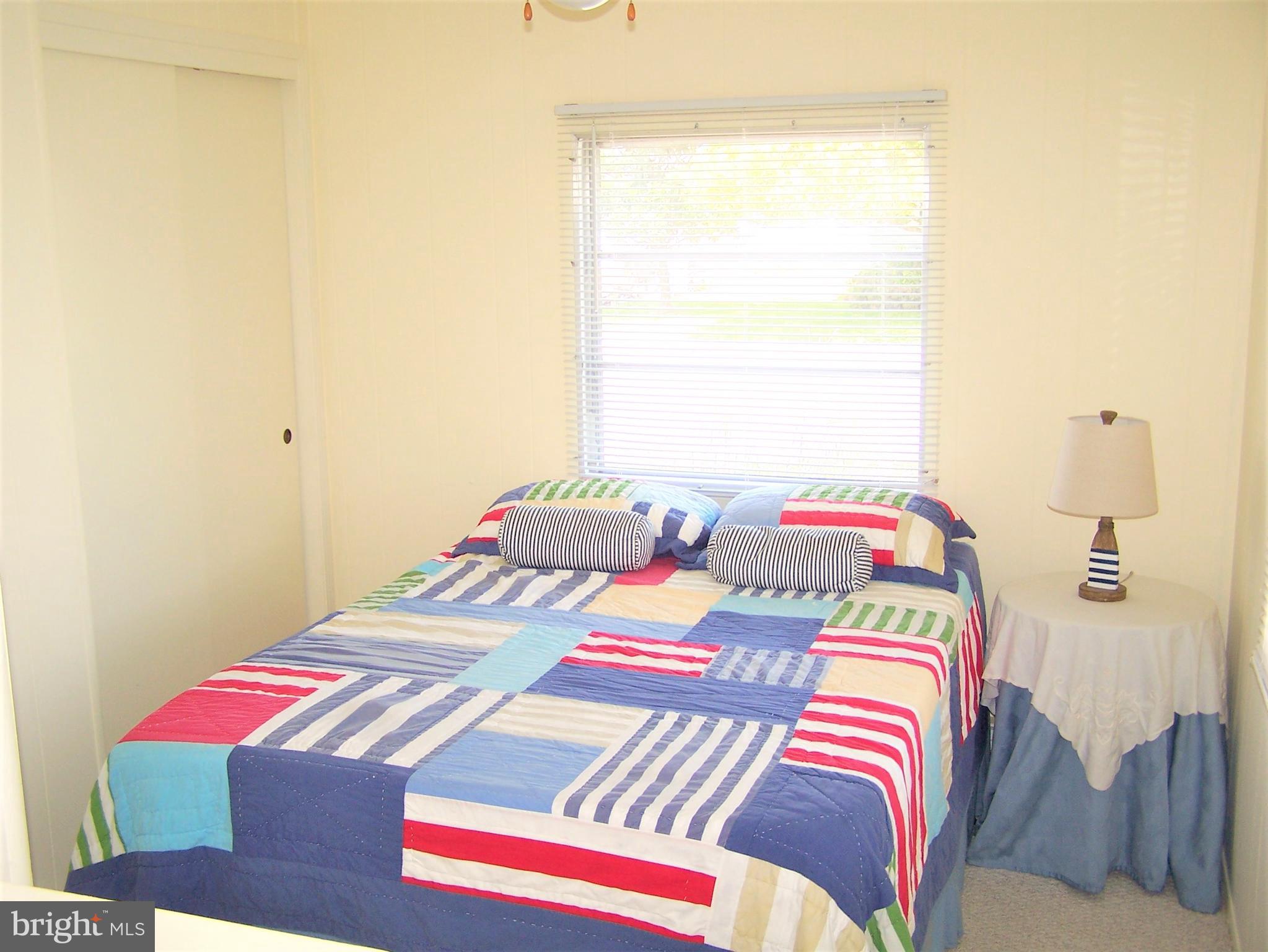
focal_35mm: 38
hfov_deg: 49.0
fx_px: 1392
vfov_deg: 37.7
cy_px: 476
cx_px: 634
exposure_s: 1/90
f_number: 2.8
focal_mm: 6.3
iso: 80
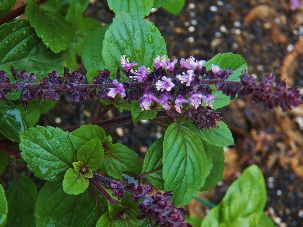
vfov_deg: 8.1
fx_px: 1610
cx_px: 152
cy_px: 114
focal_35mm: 184
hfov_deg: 10.7
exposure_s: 1/500
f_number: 4
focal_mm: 32.7
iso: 1250
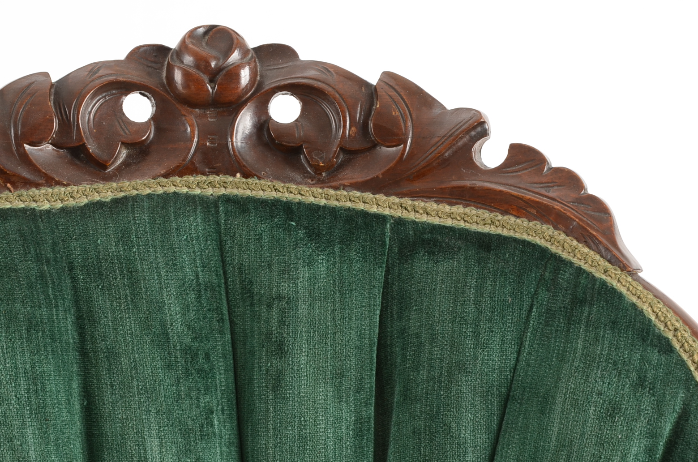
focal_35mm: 166
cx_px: 212
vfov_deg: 8.2
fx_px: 3211
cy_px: 332
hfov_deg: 12.4
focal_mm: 70
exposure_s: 1/125
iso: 200
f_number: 9
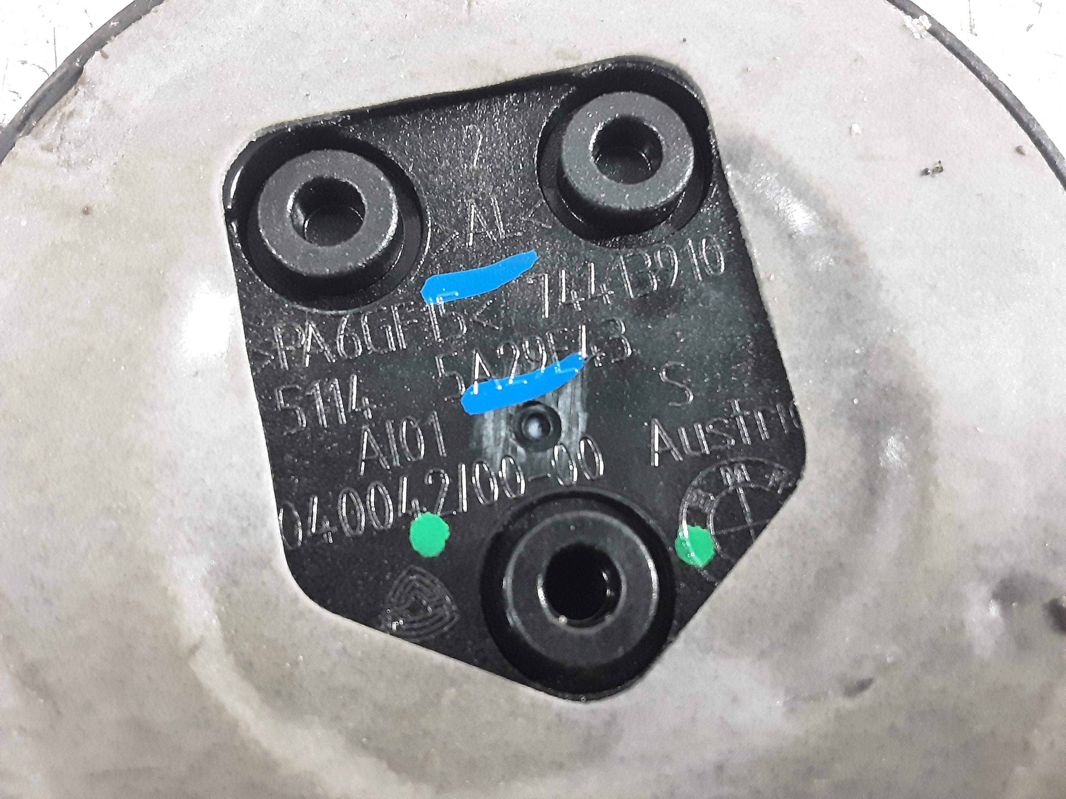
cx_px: 533
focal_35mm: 27
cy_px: 400
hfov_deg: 65.3
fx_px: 831
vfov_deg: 51.4
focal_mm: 2.91
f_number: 1.9
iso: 500
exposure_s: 1/20
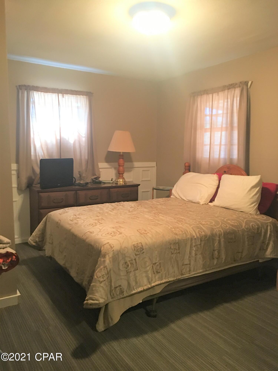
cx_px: 139
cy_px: 186
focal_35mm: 29
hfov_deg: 48.2
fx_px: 311
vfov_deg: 61.7
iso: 200
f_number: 2.2
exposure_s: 1/24
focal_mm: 4.15
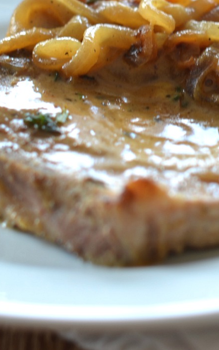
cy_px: 49
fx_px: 1556
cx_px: 185
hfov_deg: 8.0
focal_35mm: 163
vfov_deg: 12.8
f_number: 3.2
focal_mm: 50
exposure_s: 1/30
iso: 100
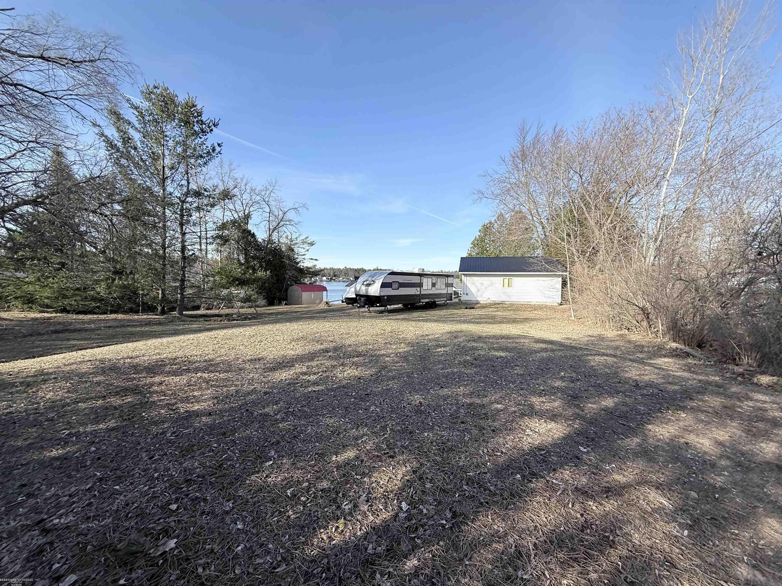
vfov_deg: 85.7
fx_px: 316
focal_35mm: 14
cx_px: 391
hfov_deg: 102.1
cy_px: 293
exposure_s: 1/888
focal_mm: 2.22
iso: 50
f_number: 2.2
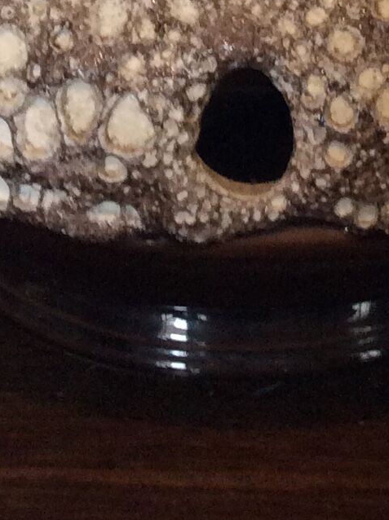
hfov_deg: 11.3
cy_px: -412
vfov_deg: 13.6
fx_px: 1952
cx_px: 305
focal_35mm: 130
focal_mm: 3.3
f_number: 2.4
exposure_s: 1/25
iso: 100
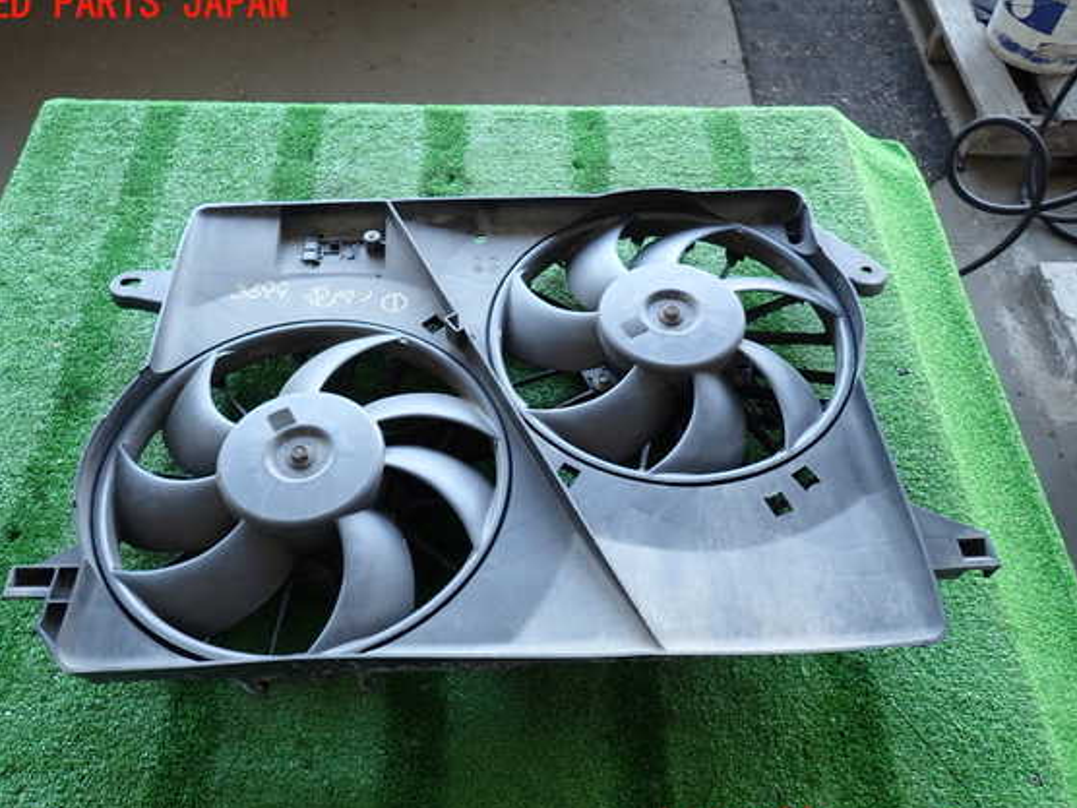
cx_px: 517
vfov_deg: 51.3
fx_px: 840
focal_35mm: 27
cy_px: 417
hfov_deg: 65.3
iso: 200
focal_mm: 4.5
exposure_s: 1/50
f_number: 2
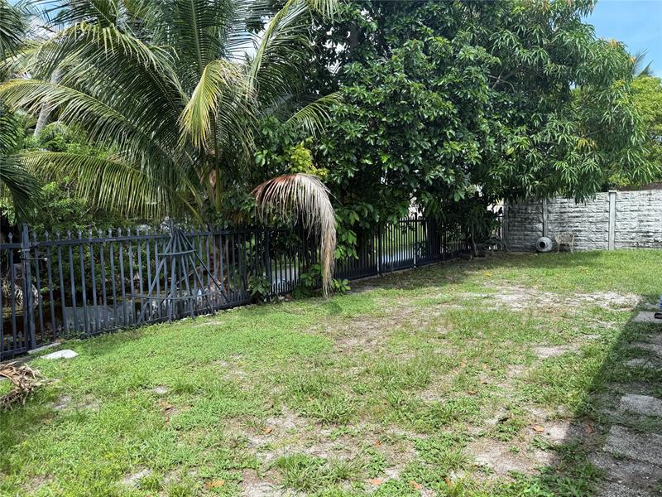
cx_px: 331
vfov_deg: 56.8
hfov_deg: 71.6
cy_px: 248
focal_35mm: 24
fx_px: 459
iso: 80
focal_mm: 6.76
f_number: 1.78
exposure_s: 1/1156
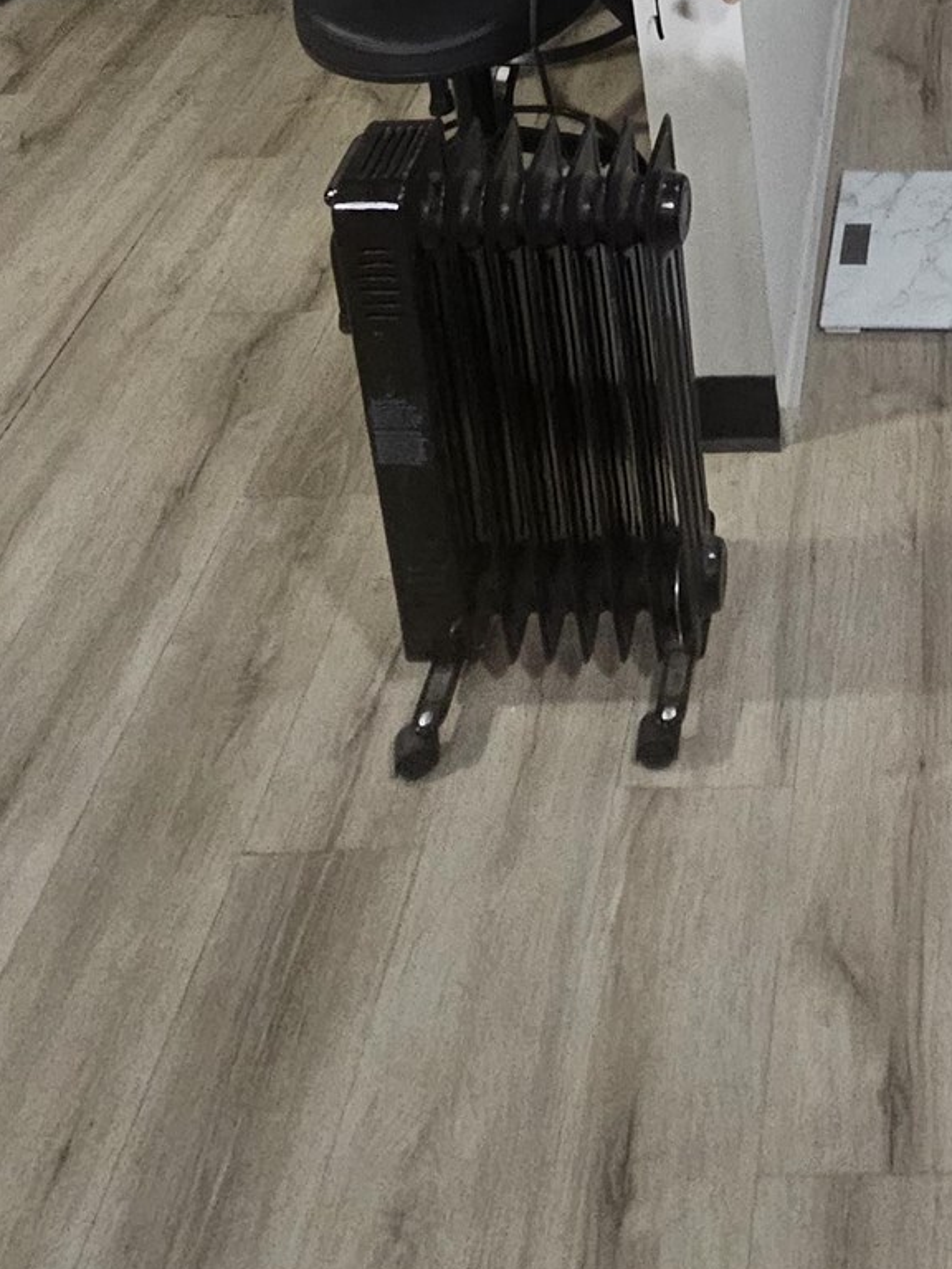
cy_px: -534
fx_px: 1430
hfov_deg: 33.4
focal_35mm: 39
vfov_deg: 31.1
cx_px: 970
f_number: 2.2
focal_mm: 2.2
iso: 400
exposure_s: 1/30
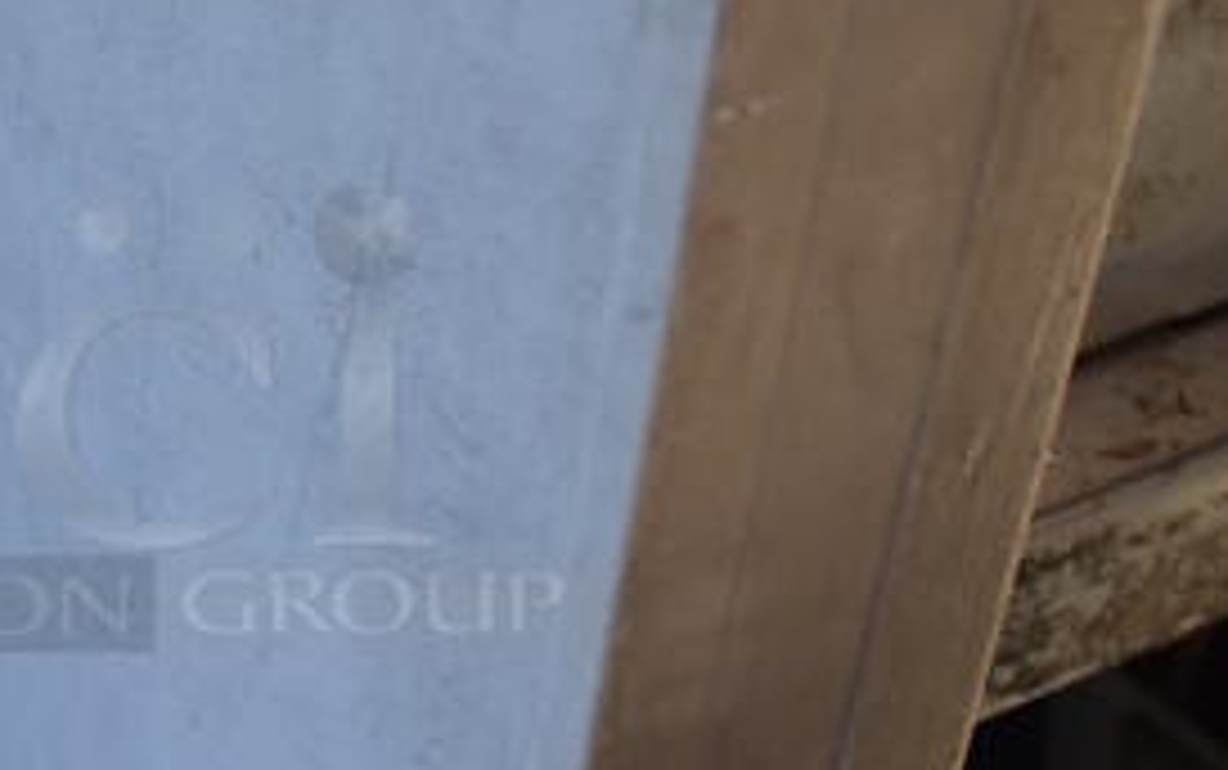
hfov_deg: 22.0
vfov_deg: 14.2
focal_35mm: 92
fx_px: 3081
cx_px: 103
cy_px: 417
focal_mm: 18
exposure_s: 1/125
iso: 800
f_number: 3.5
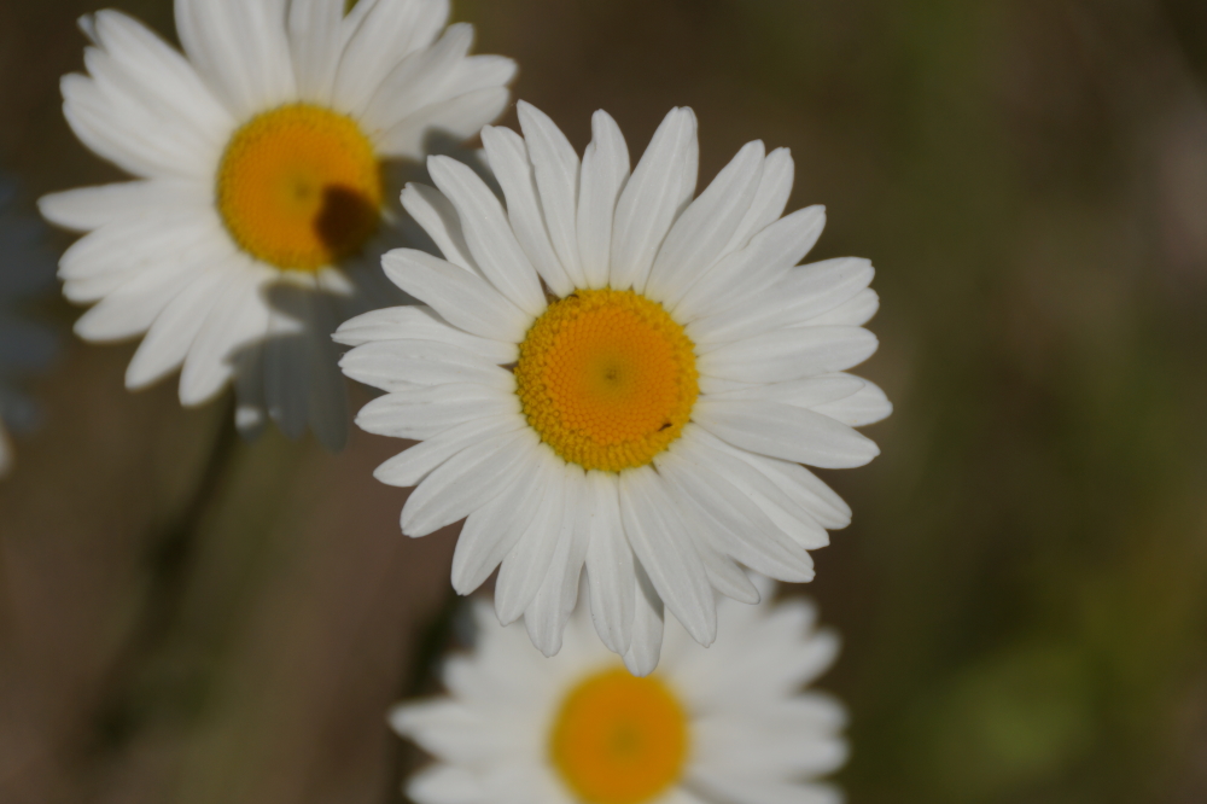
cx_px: 604
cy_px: 402
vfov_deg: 3.7
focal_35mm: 375
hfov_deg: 5.5
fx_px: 12568
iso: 100
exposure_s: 1/500
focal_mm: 250
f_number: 6.3
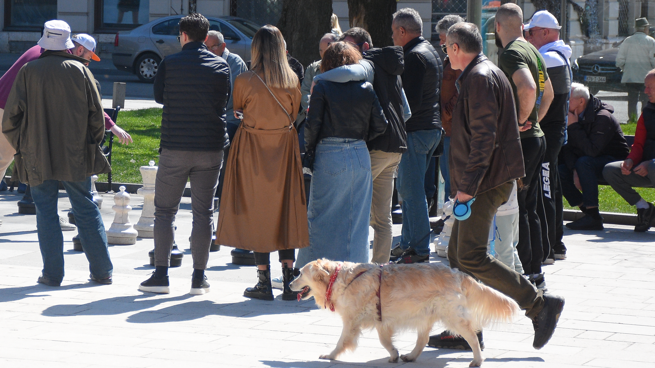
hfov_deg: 13.3
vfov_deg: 7.5
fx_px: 2796
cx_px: 138
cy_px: 116
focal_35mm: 161
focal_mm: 56
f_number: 4.8
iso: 800
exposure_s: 1/3200
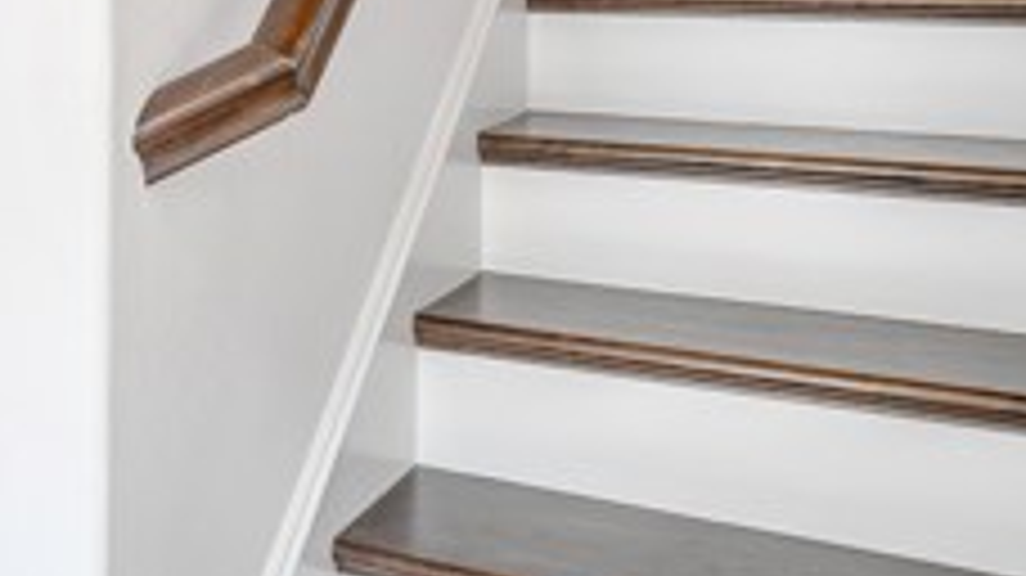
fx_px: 1441
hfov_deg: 35.3
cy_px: -20
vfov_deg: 21.7
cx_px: -9
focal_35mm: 53
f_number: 8
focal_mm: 18
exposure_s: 1/100
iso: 200
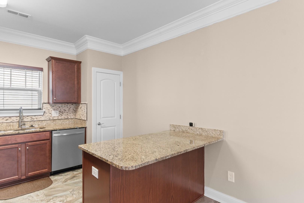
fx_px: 160
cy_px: 102
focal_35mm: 19
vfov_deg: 64.6
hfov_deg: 86.9
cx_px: 152
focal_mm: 13
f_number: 5
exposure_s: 1
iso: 100
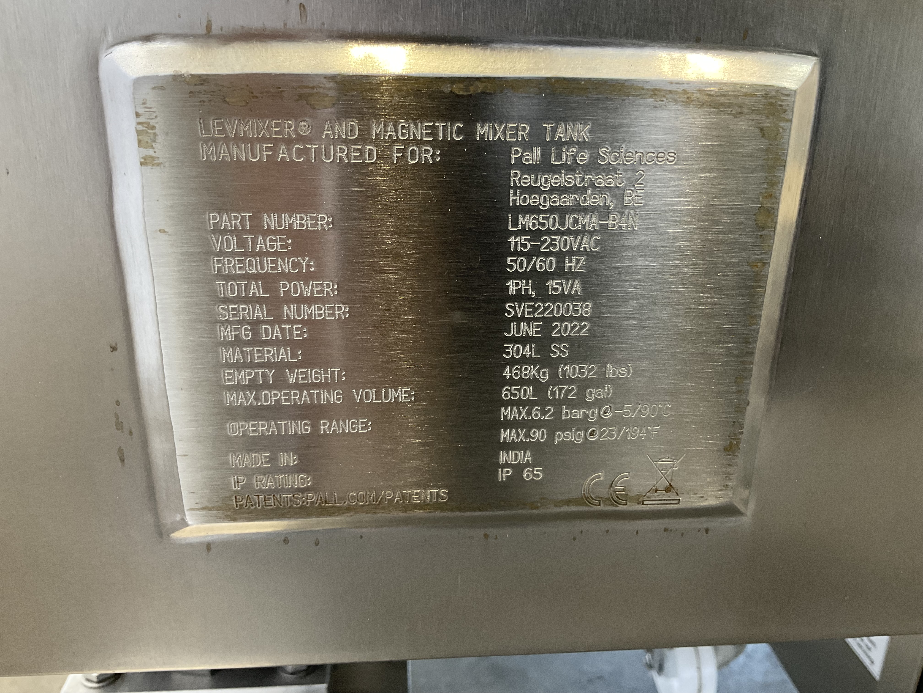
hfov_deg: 61.7
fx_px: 773
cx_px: 462
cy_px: 346
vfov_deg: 48.2
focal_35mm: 29
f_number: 1.8
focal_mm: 3
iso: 100
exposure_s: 1/50
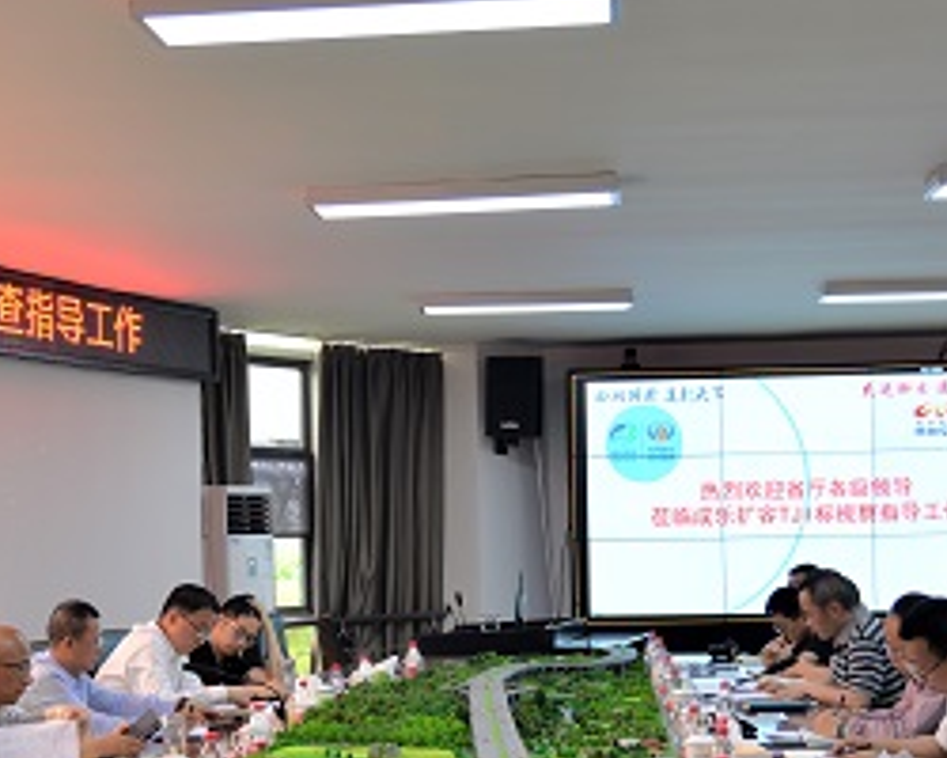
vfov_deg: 22.7
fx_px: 1878
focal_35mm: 67
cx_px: 375
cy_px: 527
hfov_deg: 28.2
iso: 400
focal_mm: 35
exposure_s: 1/80
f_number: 4.5
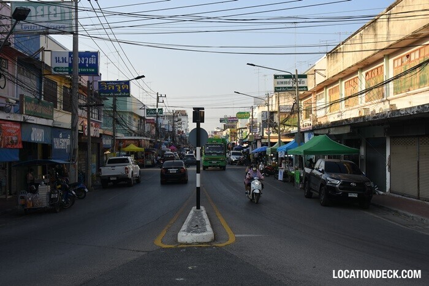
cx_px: 214
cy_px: 143
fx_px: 483
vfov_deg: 33.0
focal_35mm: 40
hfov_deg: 47.9
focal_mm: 27
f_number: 6.3
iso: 100
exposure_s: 1/320
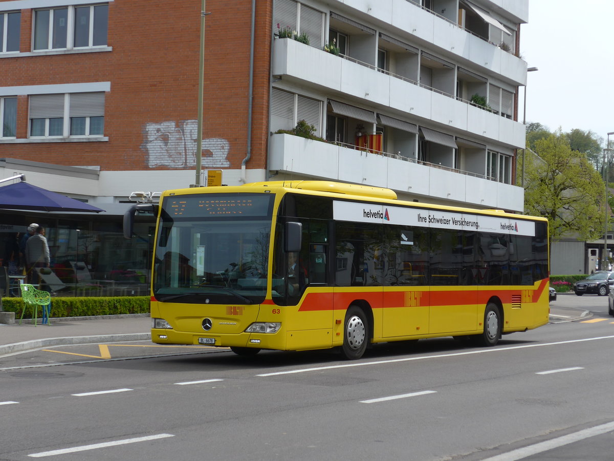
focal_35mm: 74
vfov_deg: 19.9
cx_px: 307
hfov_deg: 26.3
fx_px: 1313
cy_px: 230
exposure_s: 1/640
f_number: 4.2
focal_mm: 15
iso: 80
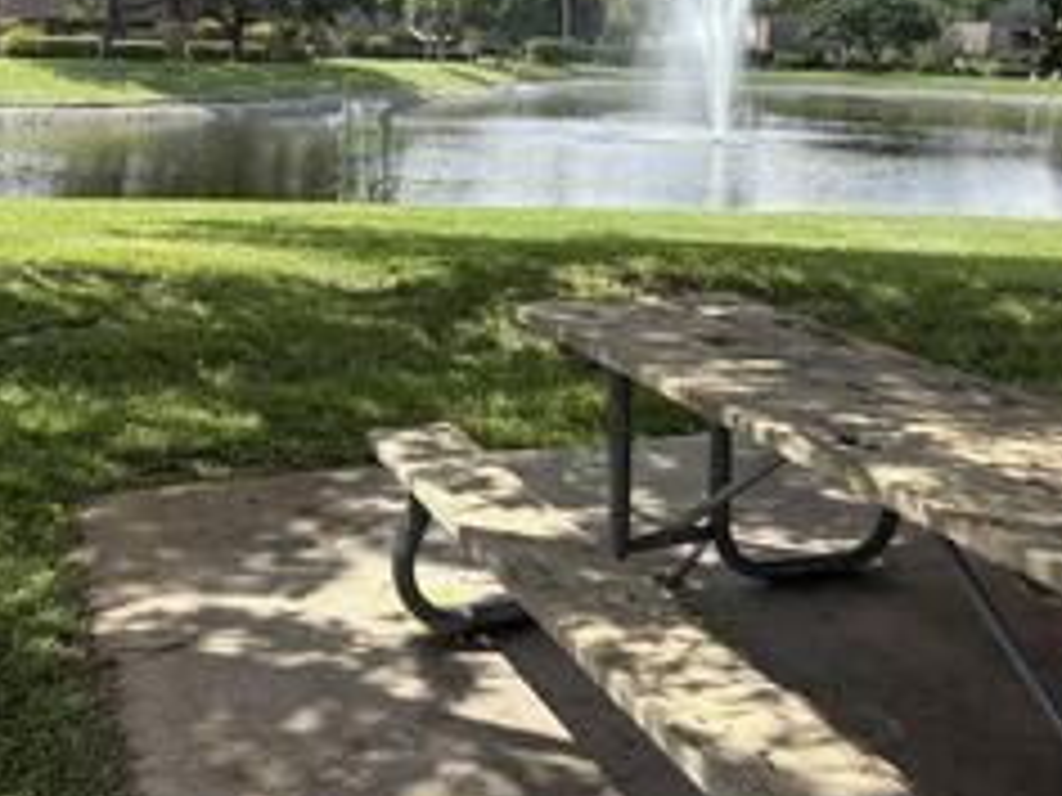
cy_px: 171
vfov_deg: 32.1
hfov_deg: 42.6
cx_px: 666
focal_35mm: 44
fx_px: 1350
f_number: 1.6
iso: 50
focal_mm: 5.96
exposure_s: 1/1517
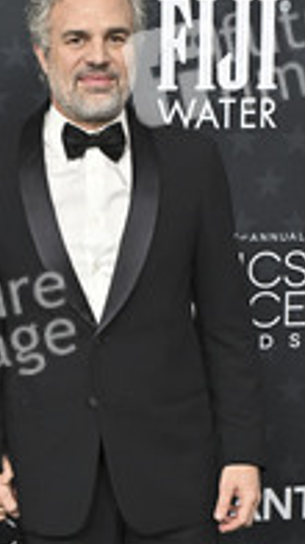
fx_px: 1167
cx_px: 14
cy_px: 477
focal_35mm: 81
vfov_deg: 25.5
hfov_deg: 14.7
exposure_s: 1/320
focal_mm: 38
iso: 1250
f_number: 5.6
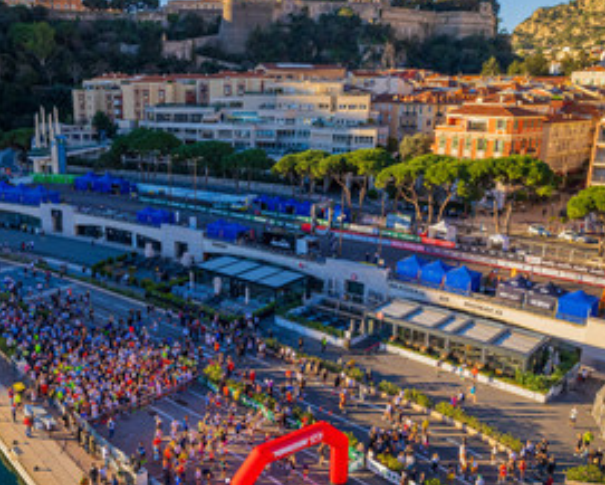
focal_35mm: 32
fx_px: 573
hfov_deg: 55.1
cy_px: 264
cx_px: 234
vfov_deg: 45.8
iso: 100
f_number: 2.8
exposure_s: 1/25
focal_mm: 8.4
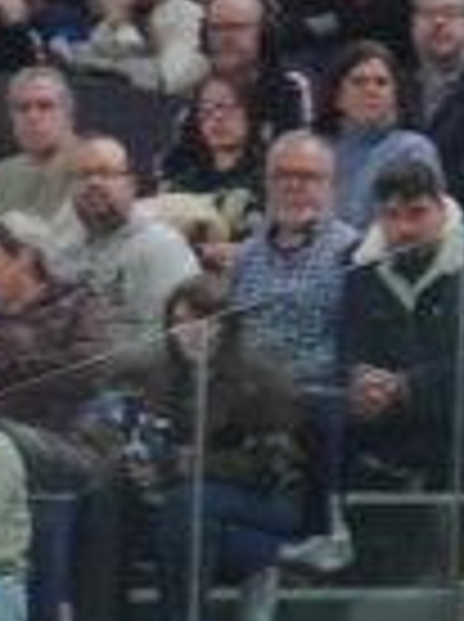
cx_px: 869
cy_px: 1294
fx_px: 12012
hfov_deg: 2.2
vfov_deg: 2.9
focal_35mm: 670
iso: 1250
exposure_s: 1/160
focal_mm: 50
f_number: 5.6
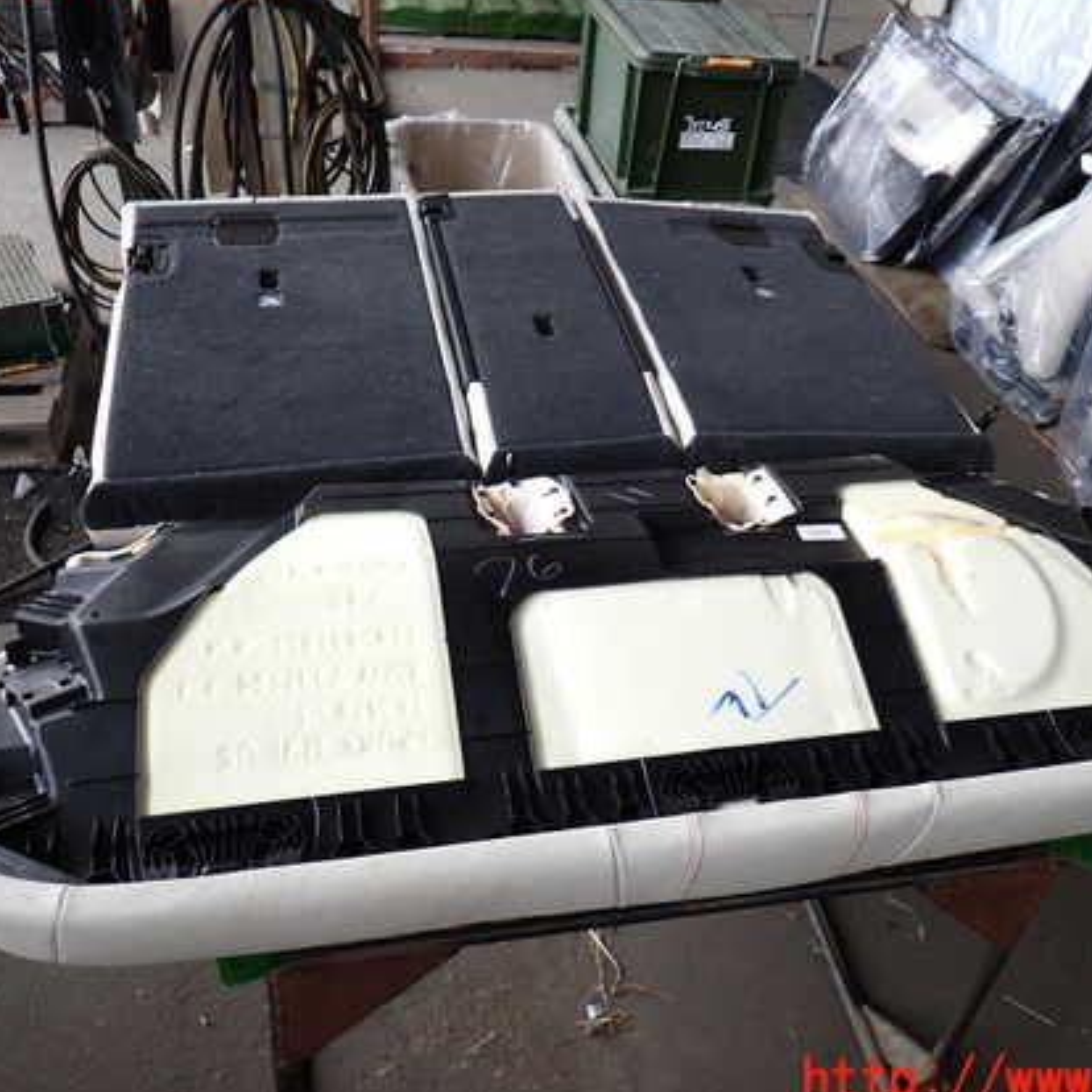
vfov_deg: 51.1
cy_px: 522
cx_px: 607
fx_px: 1142
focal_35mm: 32
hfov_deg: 51.0
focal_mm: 4.5
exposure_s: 1/100
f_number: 2
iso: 100
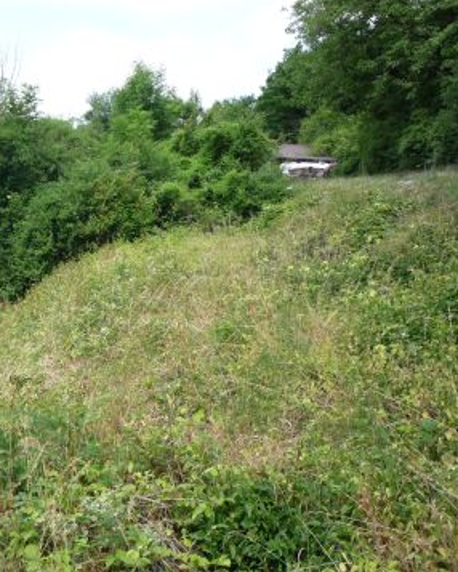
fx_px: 711
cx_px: 90
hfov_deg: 34.6
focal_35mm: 42
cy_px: 285
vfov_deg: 43.8
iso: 100
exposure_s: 1/320
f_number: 4
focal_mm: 5.2
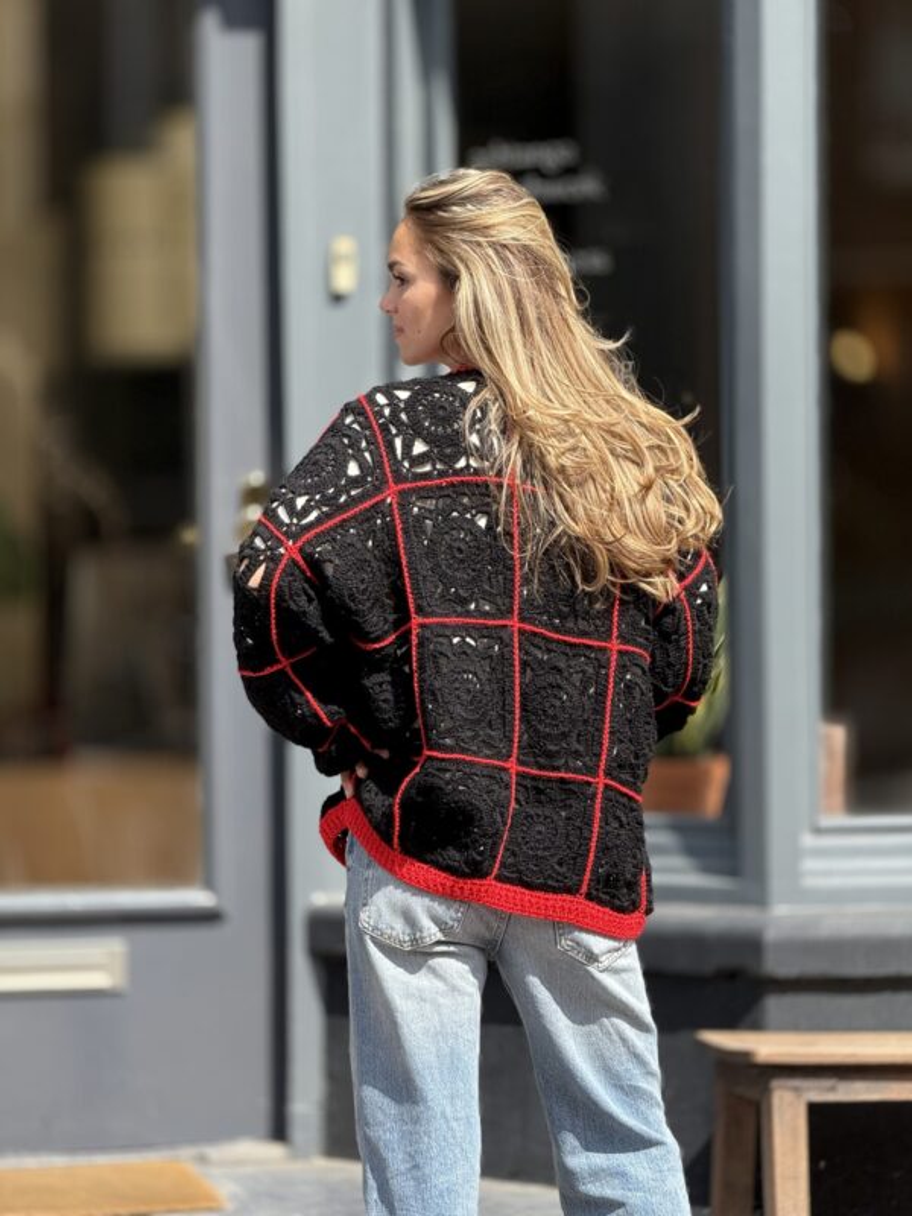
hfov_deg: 12.3
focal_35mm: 120
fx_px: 4215
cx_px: 456
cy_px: 608
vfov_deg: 16.4
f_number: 2.8
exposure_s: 1/627
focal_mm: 15.66
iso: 50
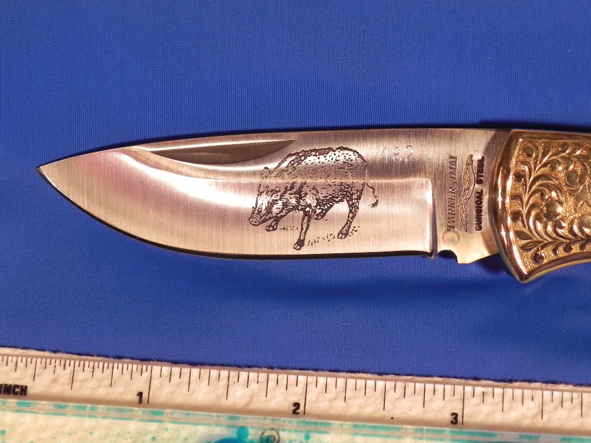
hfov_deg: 18.7
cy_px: 222
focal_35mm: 105
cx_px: 296
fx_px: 1793
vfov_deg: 14.1
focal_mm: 18.8
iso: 160
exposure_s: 1/91
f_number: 4
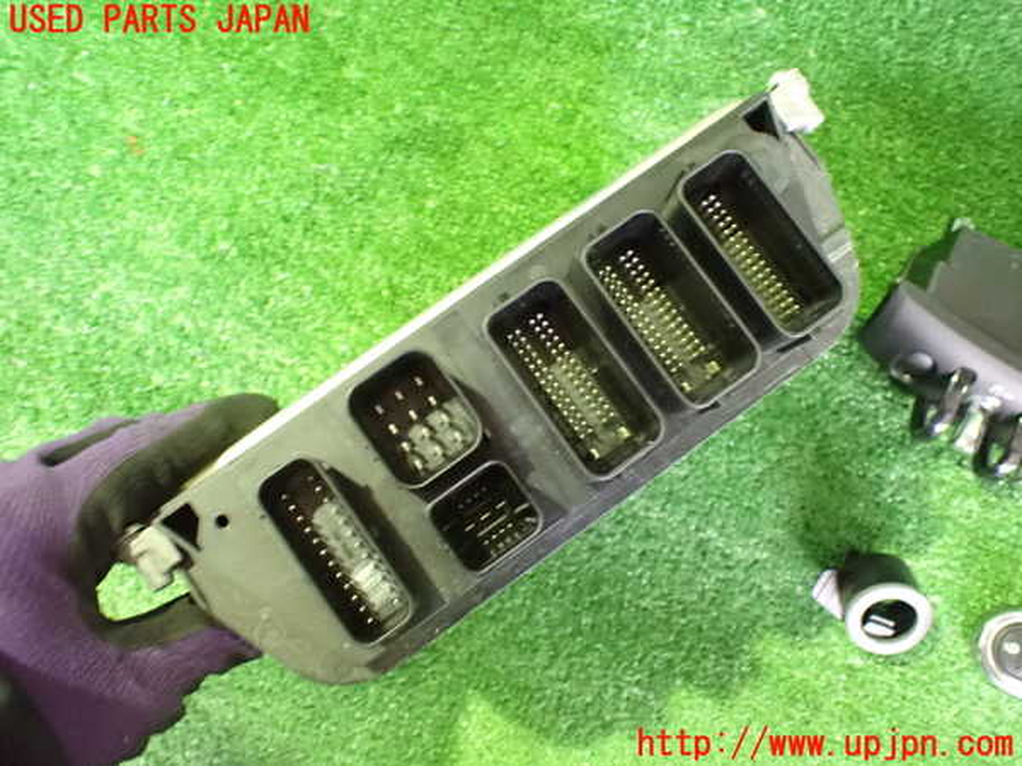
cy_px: 383
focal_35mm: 30
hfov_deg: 60.0
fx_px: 886
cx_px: 511
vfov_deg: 46.8
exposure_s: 1/15
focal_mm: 5.4
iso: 1600
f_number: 2.3
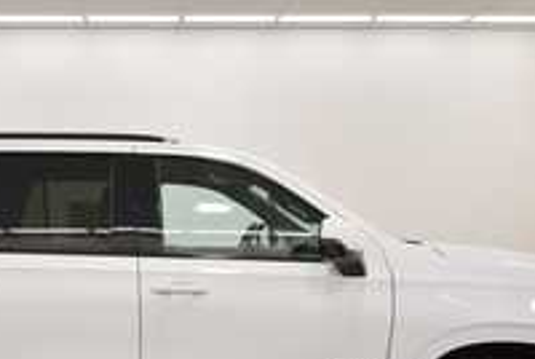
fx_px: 655
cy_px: 331
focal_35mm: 44
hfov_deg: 43.4
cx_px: 150
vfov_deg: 29.2
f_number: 5
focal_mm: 15
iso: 720
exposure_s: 1/250
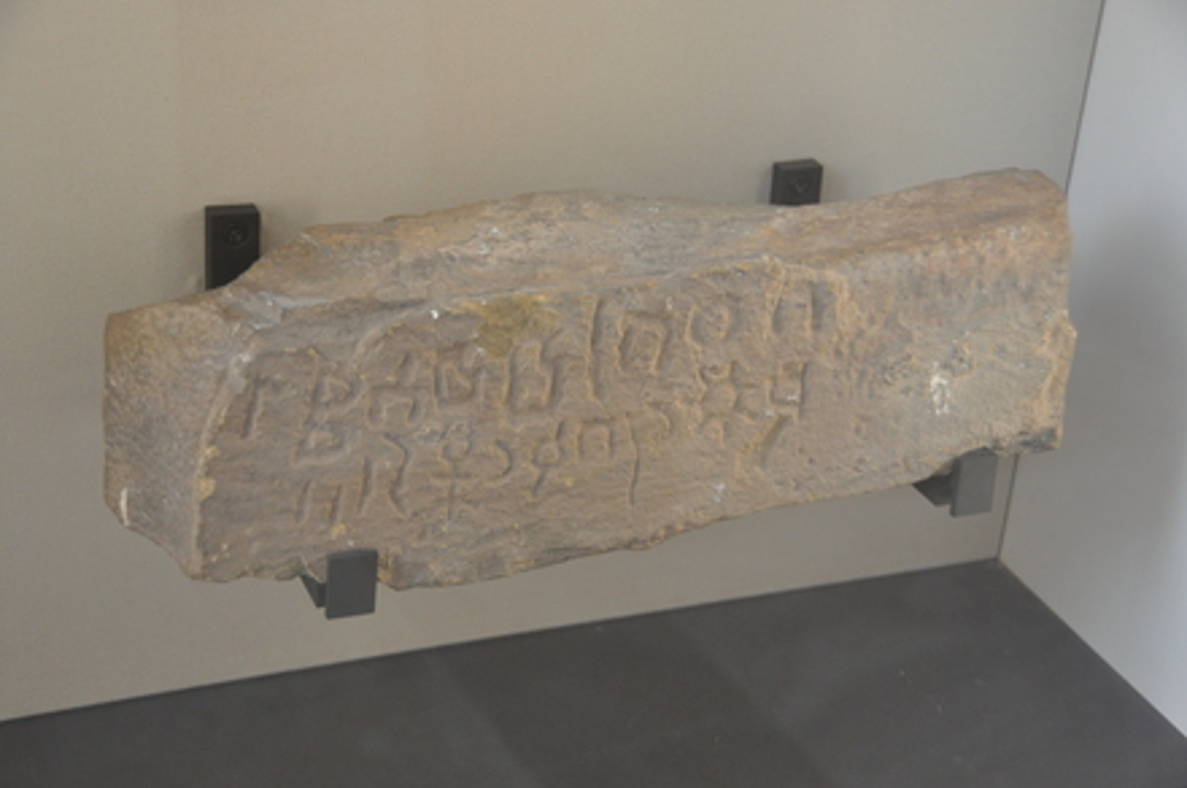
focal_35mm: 69
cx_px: 594
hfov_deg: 29.3
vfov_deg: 19.7
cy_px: 394
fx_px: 2272
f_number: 5
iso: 800
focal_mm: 46
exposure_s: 1/100
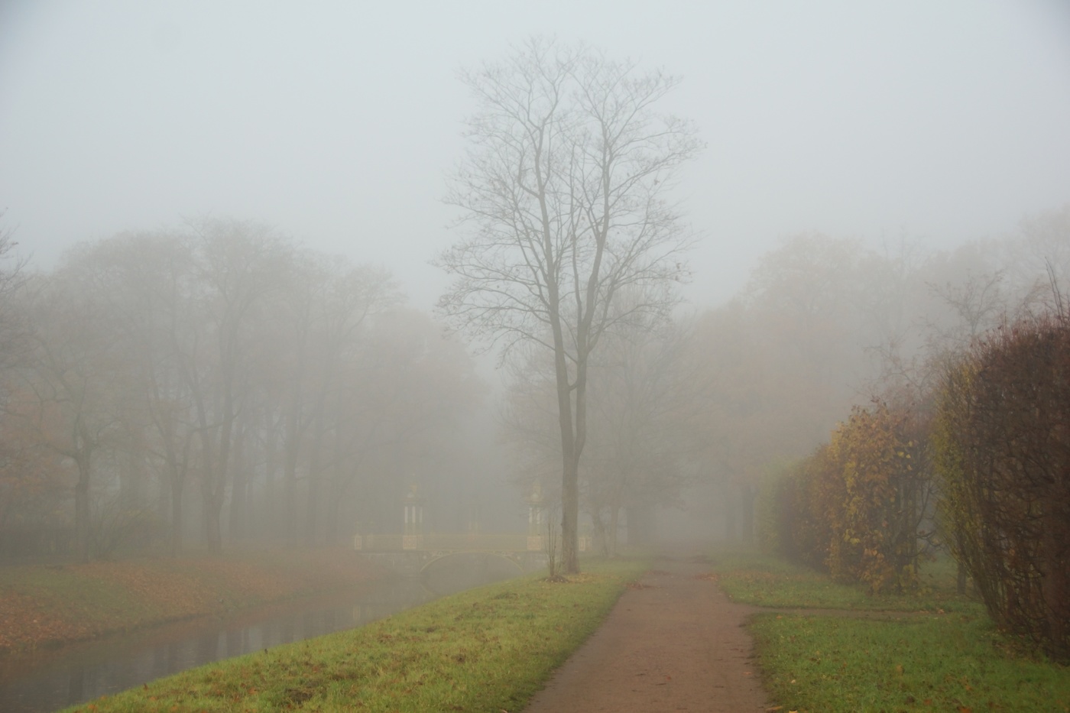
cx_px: 535
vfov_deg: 20.2
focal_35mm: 68
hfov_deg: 29.9
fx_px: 2006
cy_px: 356
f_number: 5.6
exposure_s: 1/80
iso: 100
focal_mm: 45
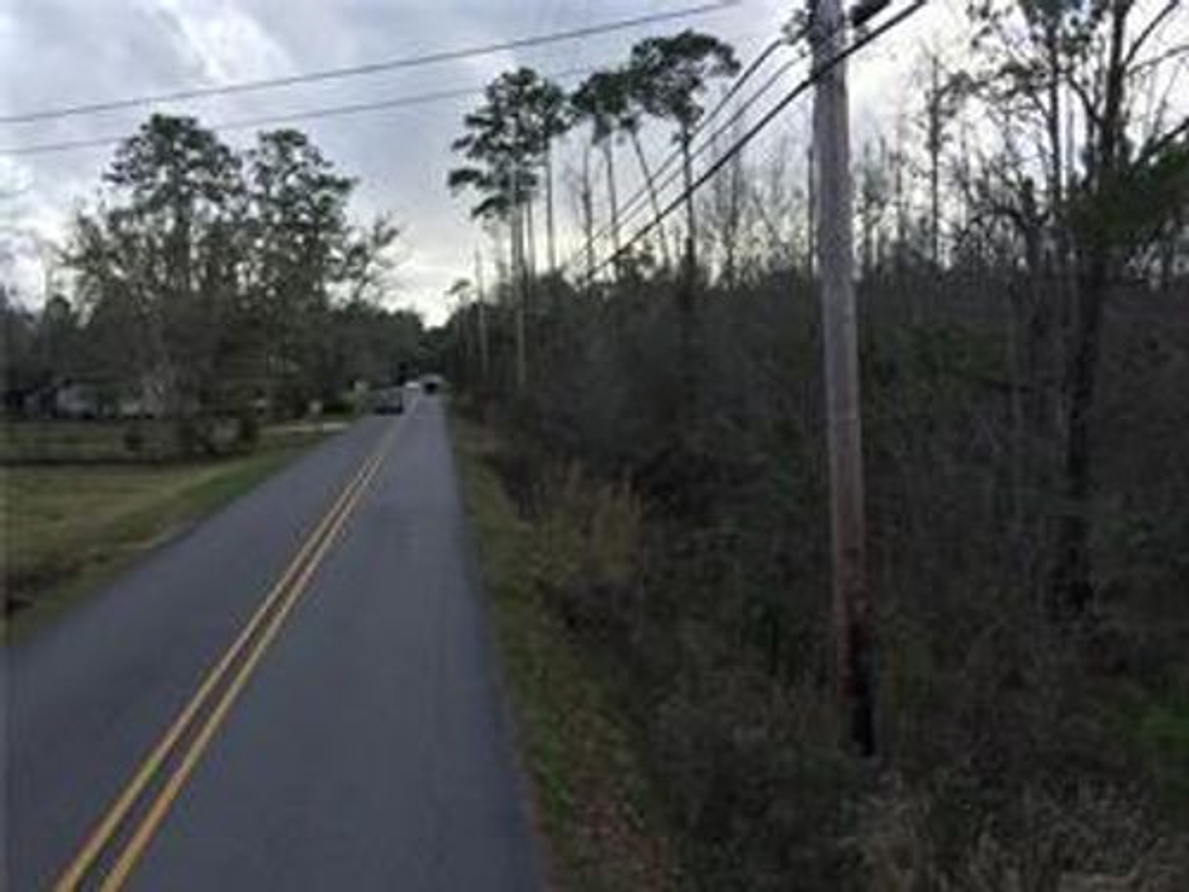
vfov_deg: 48.2
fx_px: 996
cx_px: 594
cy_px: 446
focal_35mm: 29
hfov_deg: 61.7
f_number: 2.2
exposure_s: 1/824
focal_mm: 4.15
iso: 32
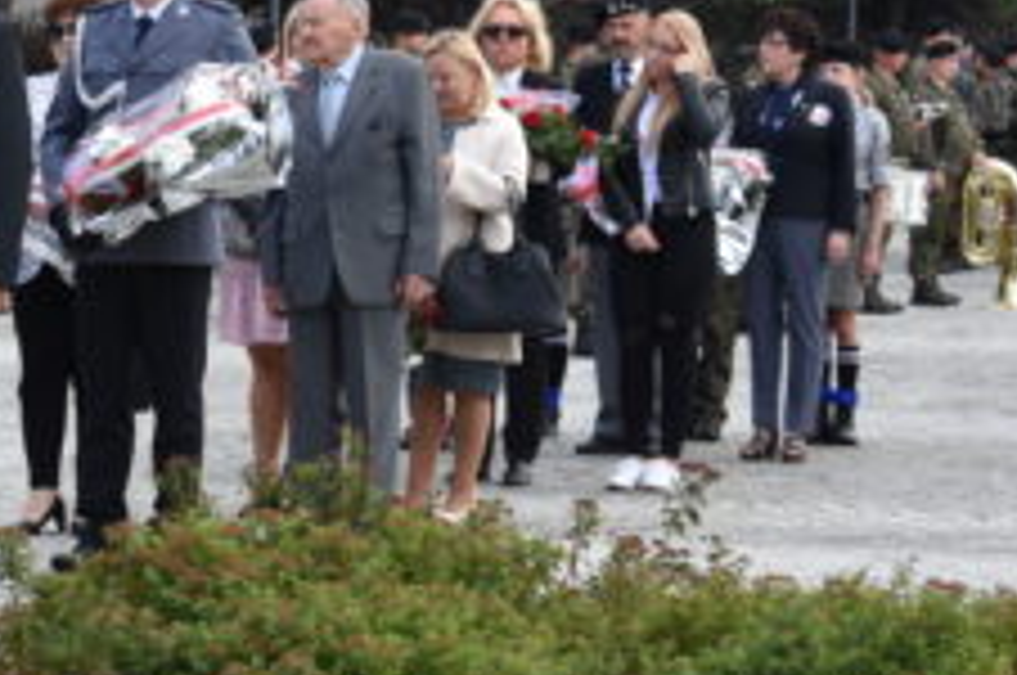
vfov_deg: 5.9
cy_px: 212
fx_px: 6499
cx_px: -32
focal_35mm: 230
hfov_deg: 8.9
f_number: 8
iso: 640
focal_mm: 55
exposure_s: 1/500
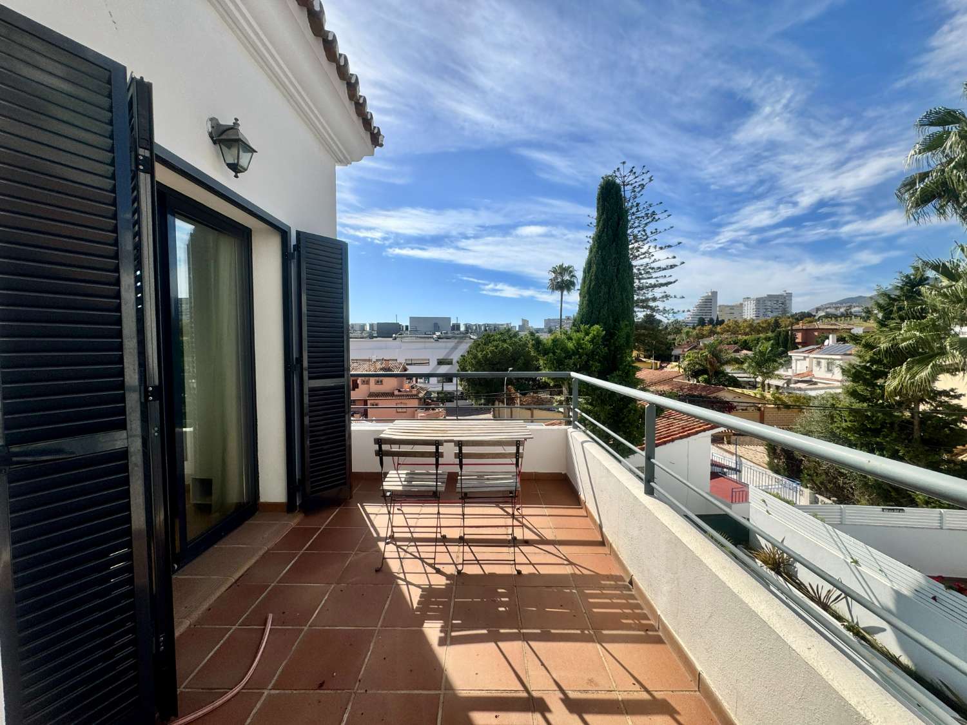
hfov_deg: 102.1
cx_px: 484
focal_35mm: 14
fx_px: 391
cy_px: 362
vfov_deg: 85.7
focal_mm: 2.22
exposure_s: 1/2674
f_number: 2.2
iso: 50
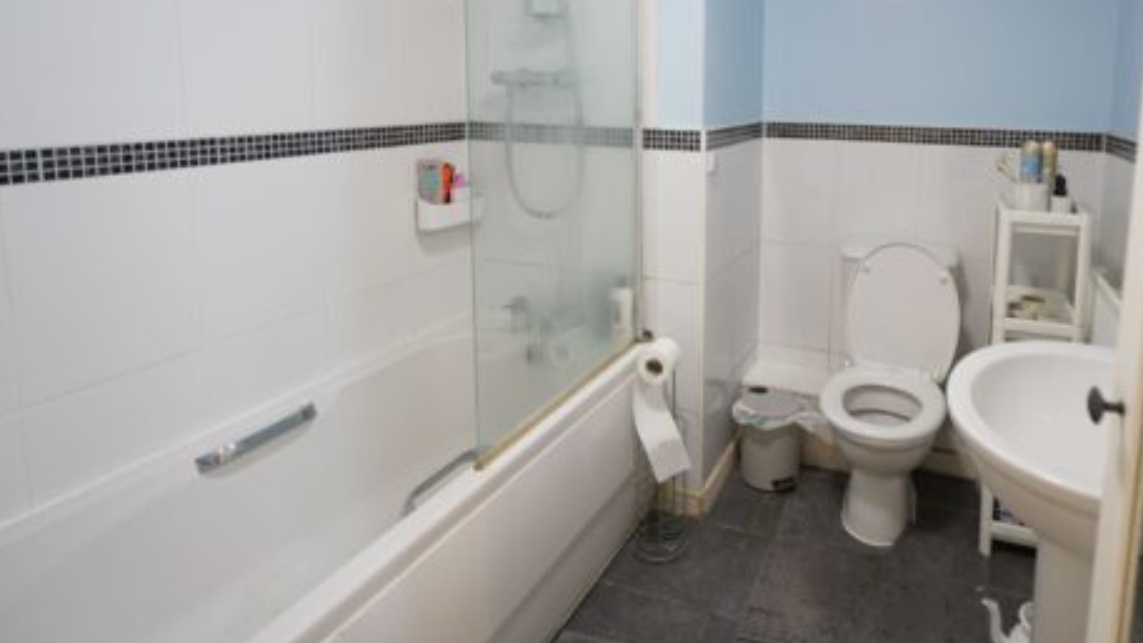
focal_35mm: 22
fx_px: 667
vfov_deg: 49.5
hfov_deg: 79.2
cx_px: 735
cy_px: 165
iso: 400
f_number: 4.5
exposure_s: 1/8
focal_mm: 16
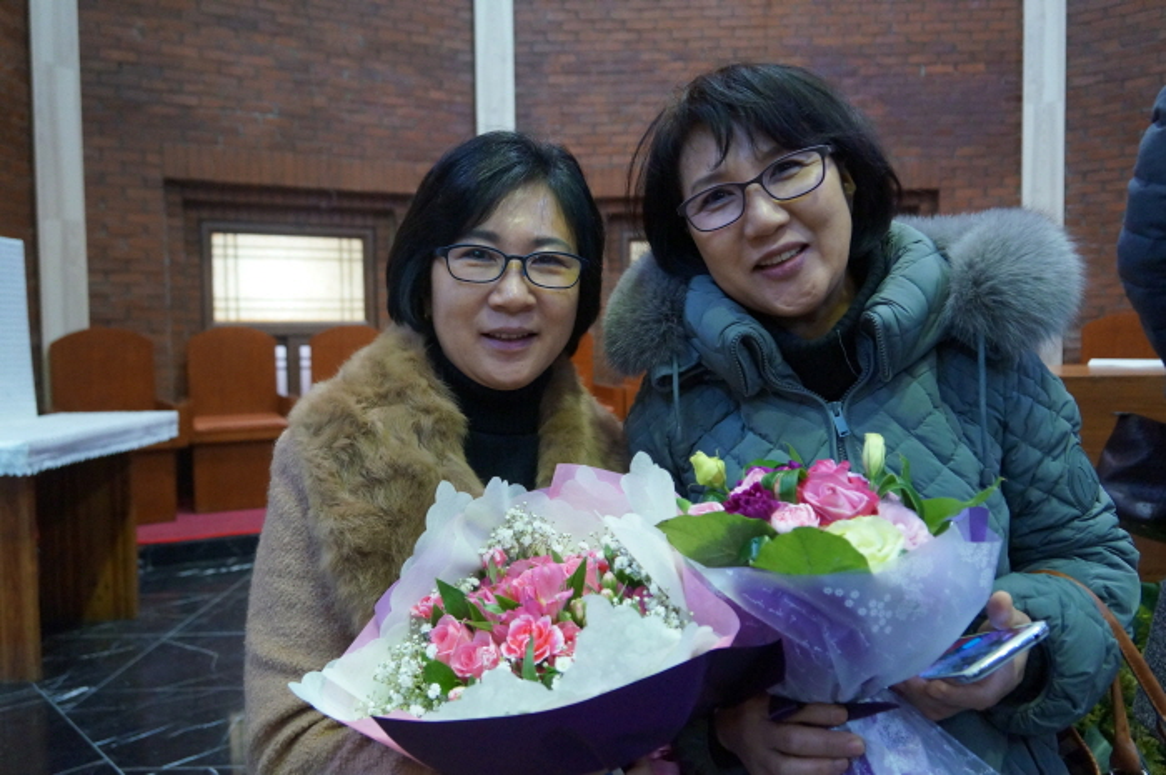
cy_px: 388
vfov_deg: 47.8
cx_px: 583
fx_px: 873
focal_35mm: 27
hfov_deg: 67.4
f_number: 3.5
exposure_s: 1/80
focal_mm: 18
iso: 3200
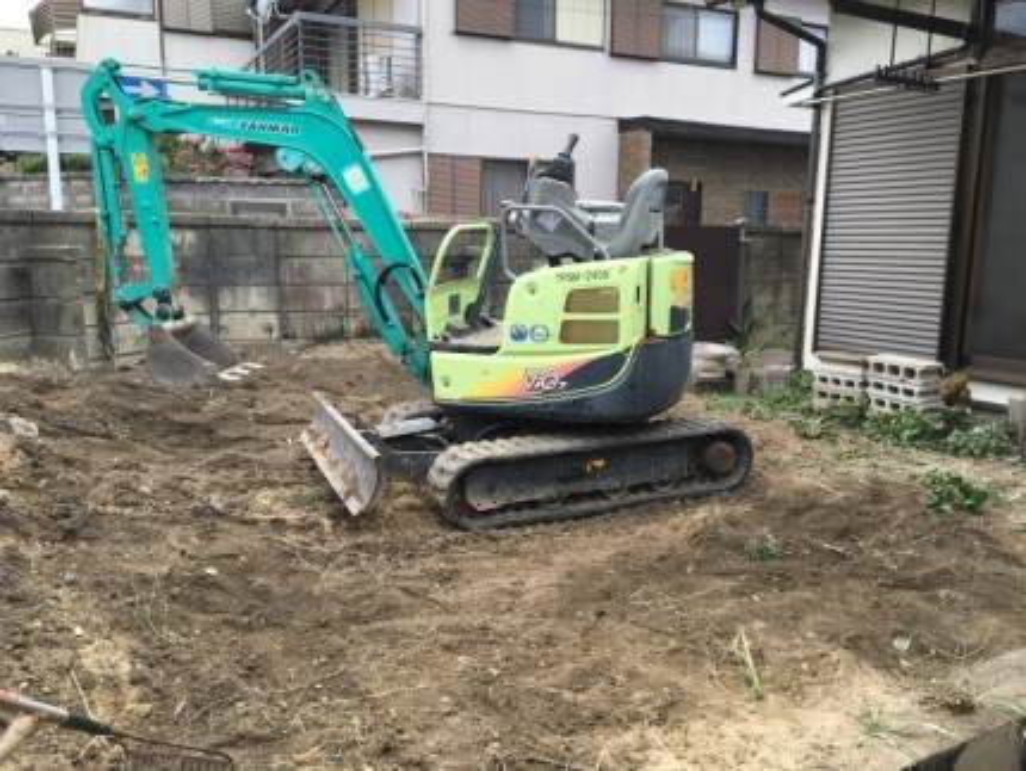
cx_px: 513
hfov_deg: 61.6
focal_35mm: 29
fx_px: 860
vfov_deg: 48.3
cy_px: 386
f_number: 2.2
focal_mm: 4.15
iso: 25
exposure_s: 1/499
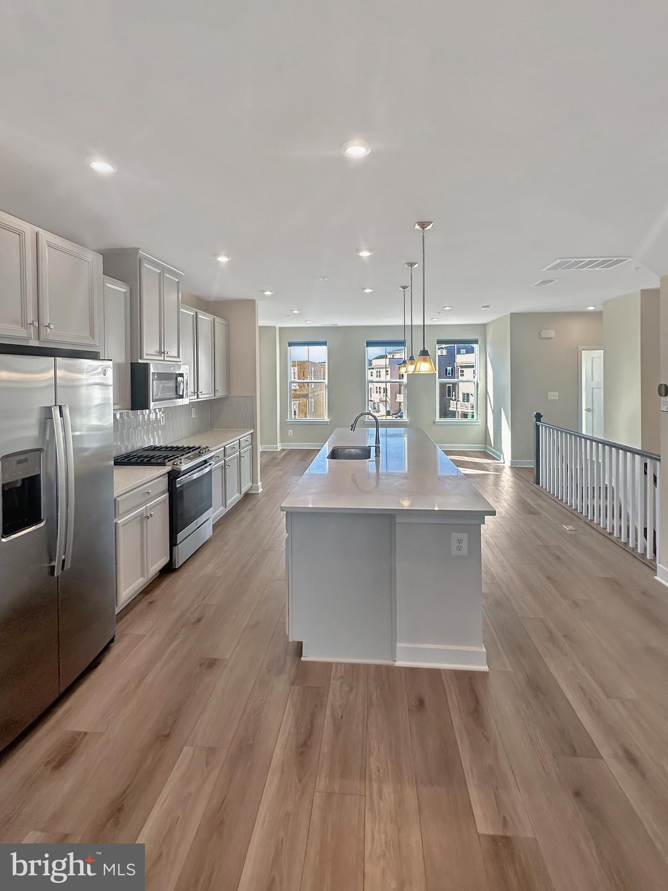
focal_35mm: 14
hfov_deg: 85.7
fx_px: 360
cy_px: 446
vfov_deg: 102.1
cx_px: 334
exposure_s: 1/120
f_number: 2.2
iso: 40
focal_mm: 2.22
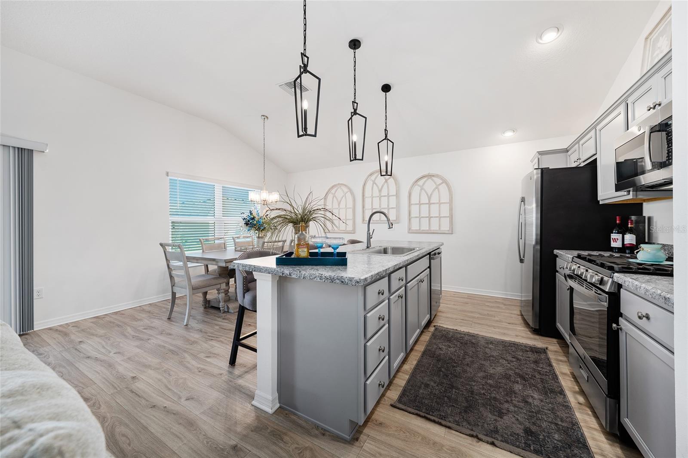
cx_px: 344
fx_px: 248
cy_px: 229
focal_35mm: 13
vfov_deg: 85.4
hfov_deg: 108.3
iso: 125
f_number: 6.3
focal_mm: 13
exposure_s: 1/5
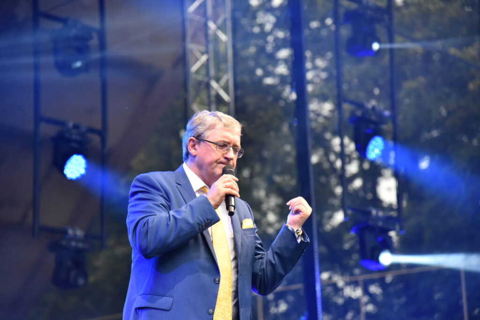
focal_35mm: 120
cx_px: 240
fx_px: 1601
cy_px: 160
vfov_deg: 11.4
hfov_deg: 17.1
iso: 2500
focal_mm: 120
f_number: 4
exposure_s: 1/500
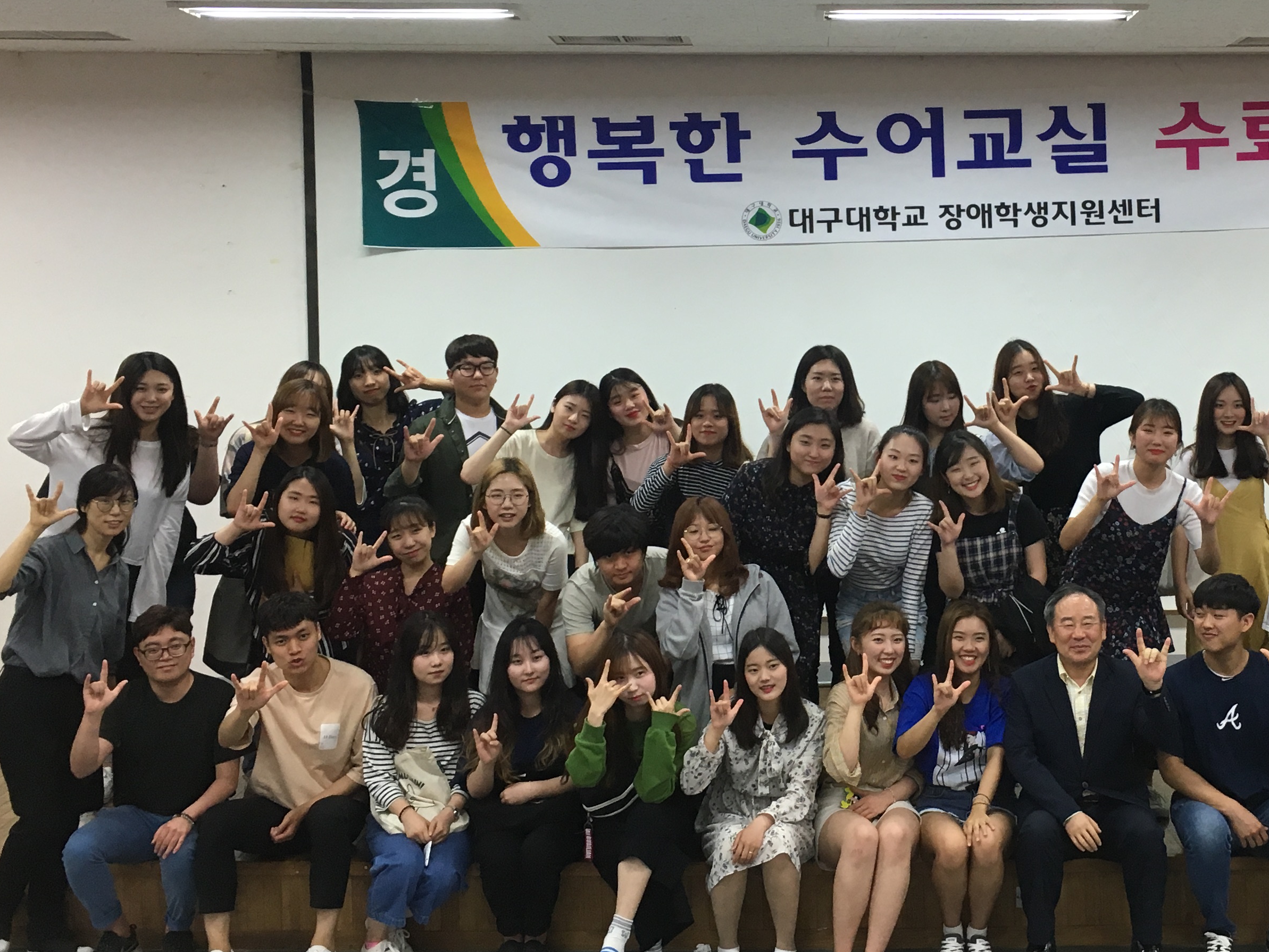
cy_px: 339
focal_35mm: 49
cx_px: 913
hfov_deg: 38.1
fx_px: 1796
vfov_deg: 29.5
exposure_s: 1/30
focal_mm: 4.15
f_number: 2.2
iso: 64
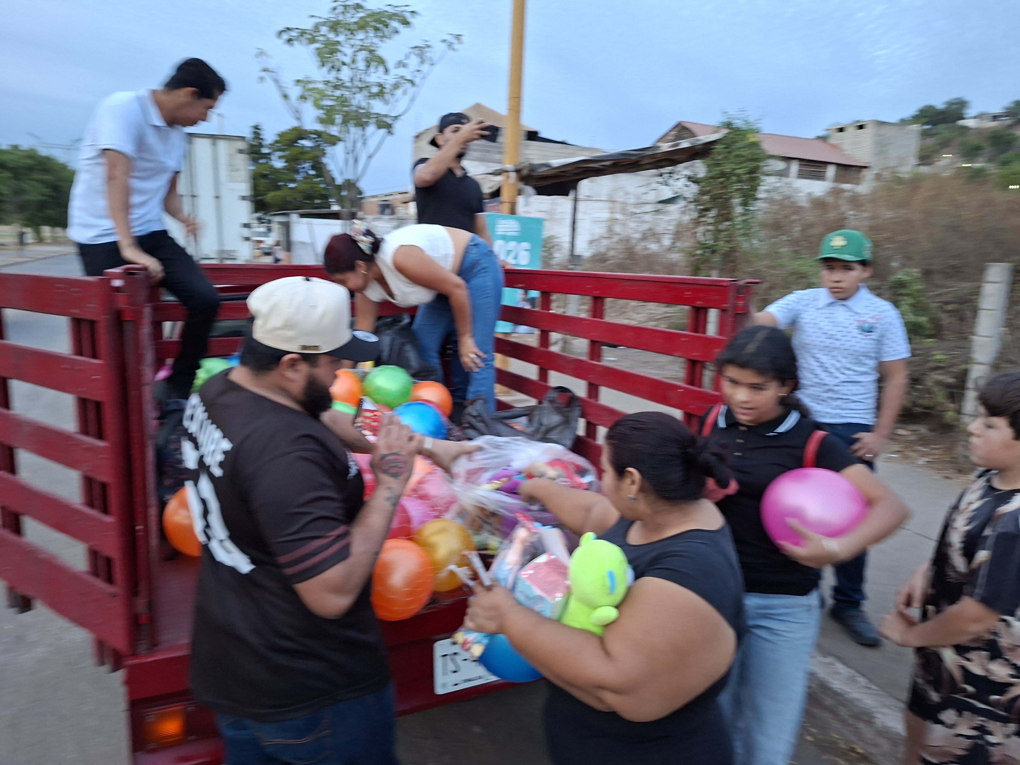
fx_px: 678
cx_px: 510
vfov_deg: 58.9
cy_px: 382
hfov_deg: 73.9
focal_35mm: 23
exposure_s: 1/33
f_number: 1.8
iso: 400
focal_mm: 5.54
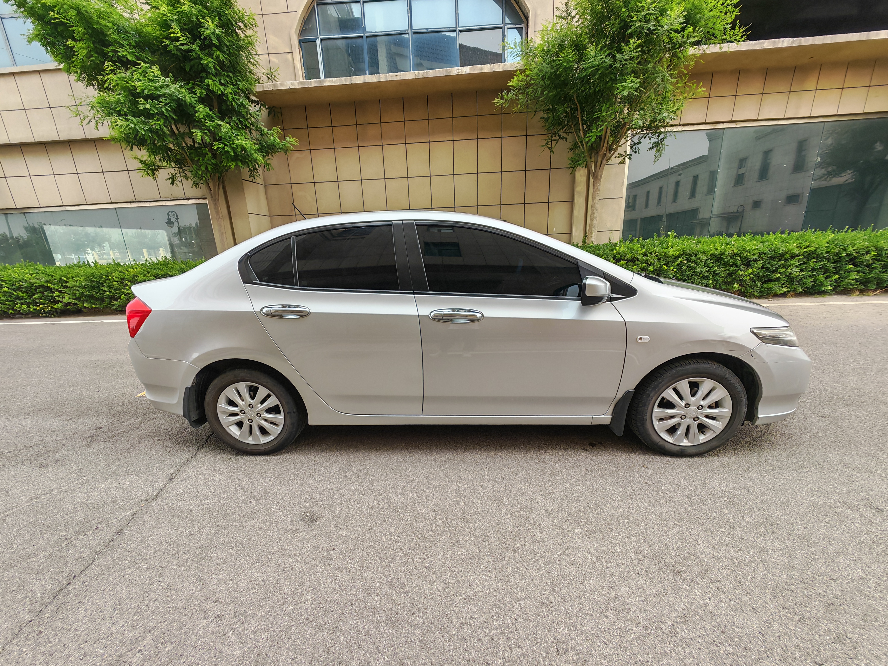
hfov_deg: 110.5
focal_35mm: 12
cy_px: 333
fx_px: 308
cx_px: 444
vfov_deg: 94.5
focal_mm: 1.82
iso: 50
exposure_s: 1/260
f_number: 2
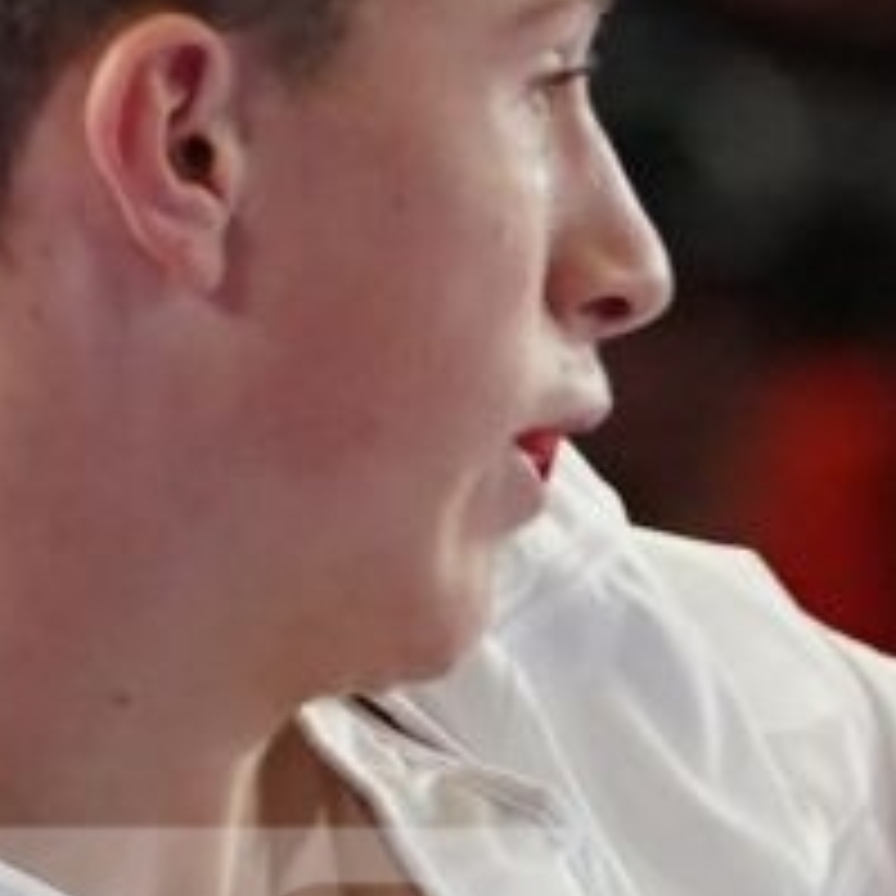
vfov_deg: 1.1
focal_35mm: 1551
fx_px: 45420
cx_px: 1688
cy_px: 1238
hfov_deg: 1.1
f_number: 2.8
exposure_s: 1/1000
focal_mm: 135
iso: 1600
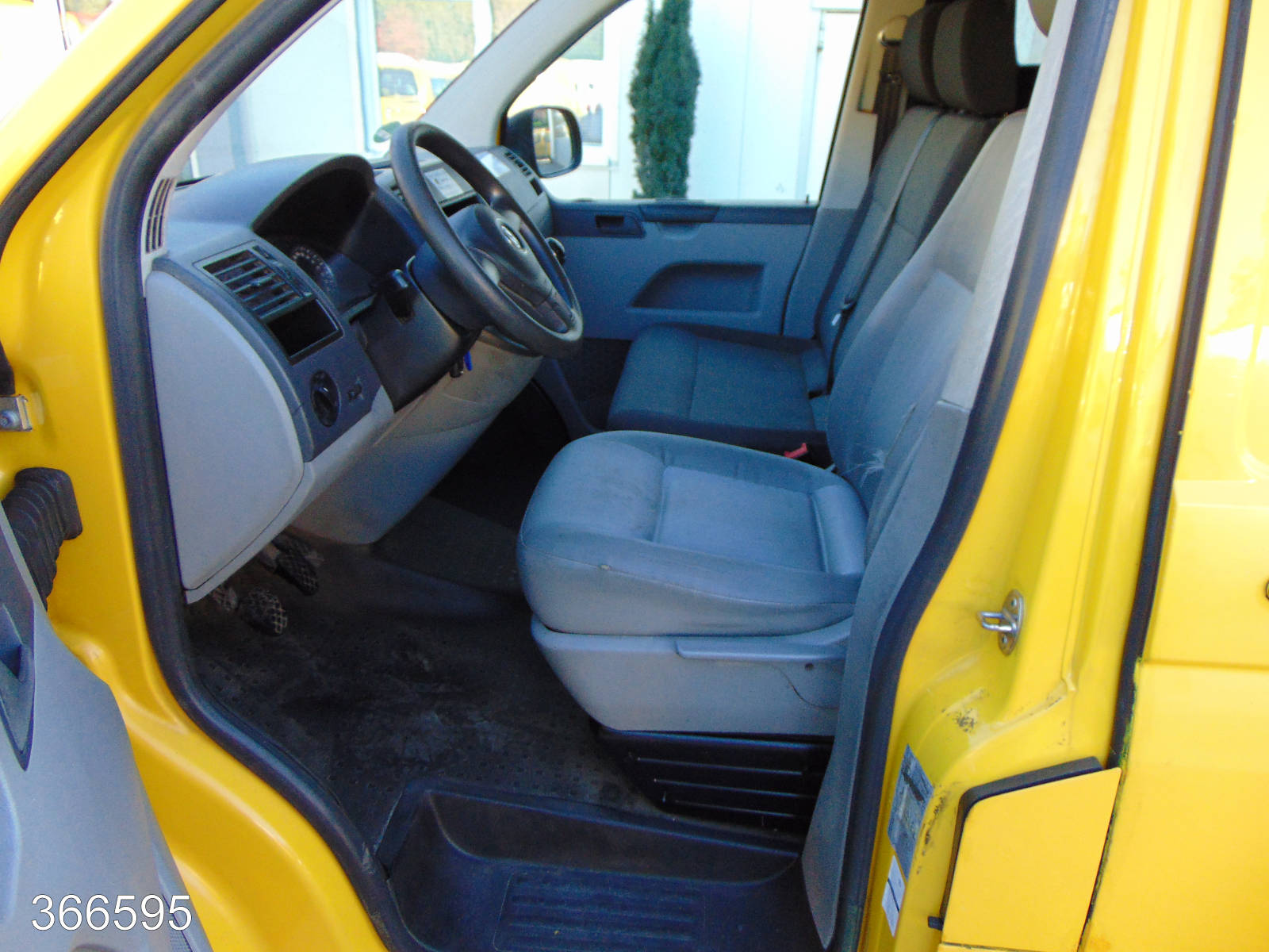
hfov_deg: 69.4
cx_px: 634
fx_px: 916
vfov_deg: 54.9
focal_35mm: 25
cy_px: 476
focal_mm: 4.5
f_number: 3
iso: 250
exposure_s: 1/160
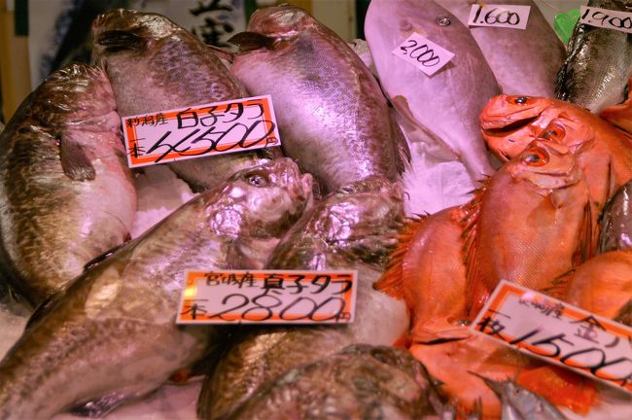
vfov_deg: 11.4
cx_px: 316
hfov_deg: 17.1
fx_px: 2105
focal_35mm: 120
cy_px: 210
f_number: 5.6
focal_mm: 80
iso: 250
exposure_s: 1/200
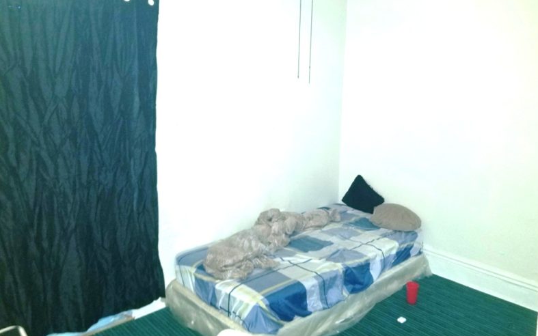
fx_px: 411
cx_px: 273
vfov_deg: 44.5
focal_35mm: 28
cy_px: 150
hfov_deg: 66.5
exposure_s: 1/10
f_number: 1.7
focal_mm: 4.25
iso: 160
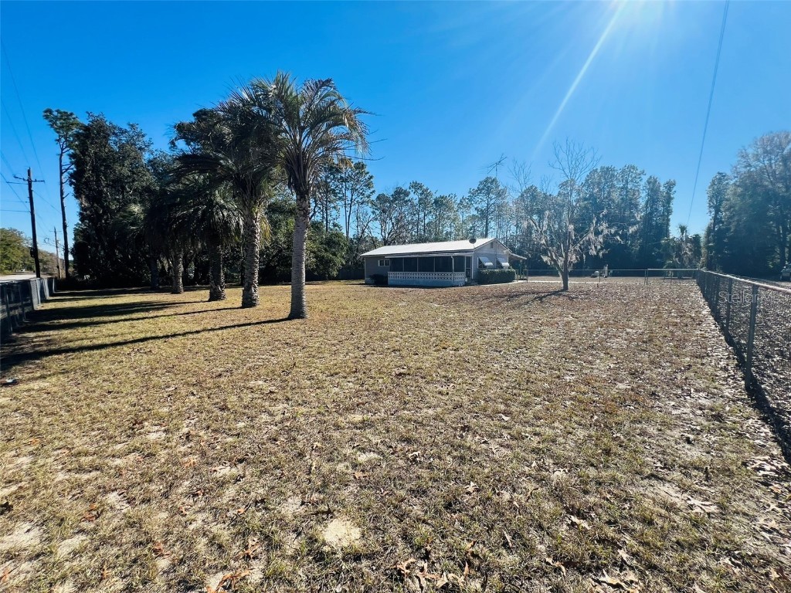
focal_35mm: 13
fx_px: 297
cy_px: 296
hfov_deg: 106.2
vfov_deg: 89.9
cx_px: 396
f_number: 1.8
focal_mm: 1.57
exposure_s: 1/1233
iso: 32
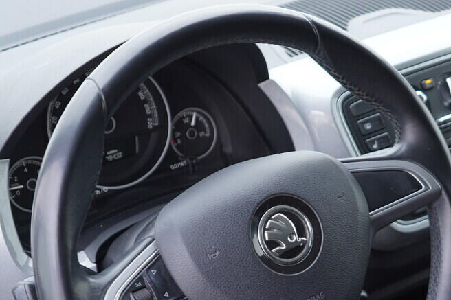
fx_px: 989
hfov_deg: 25.6
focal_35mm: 79
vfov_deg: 17.1
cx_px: 296
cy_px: 260
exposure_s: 1/40
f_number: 2.8
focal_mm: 24
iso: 250
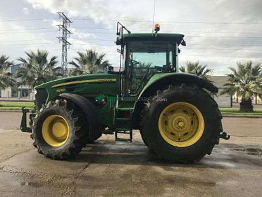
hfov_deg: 63.4
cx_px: 131
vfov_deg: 49.8
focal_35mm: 28
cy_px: 98
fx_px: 212
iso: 20
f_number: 1.8
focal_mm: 3.99
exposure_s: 1/1473
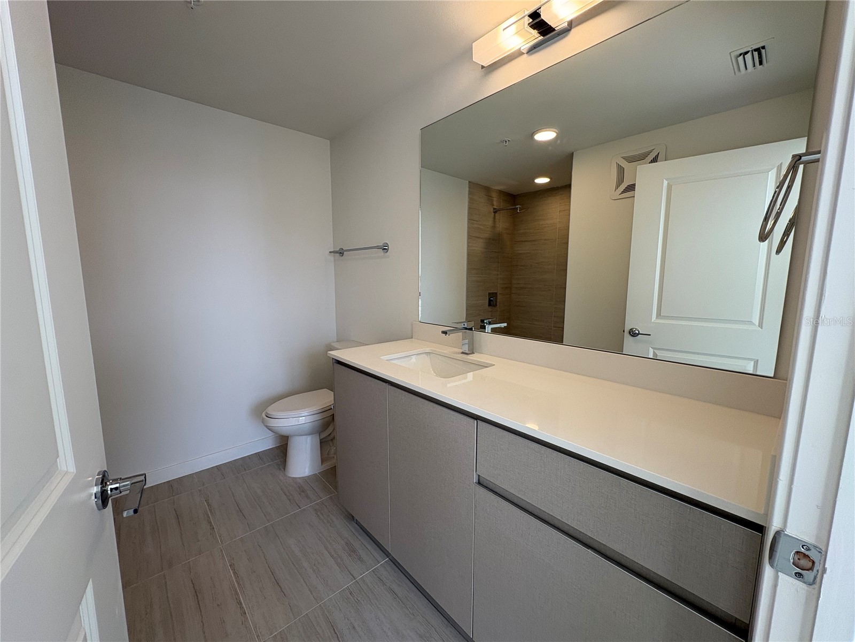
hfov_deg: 102.1
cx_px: 428
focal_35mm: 14
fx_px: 346
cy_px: 321
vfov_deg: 85.7
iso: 64
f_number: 2.2
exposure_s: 1/120
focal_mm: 2.22
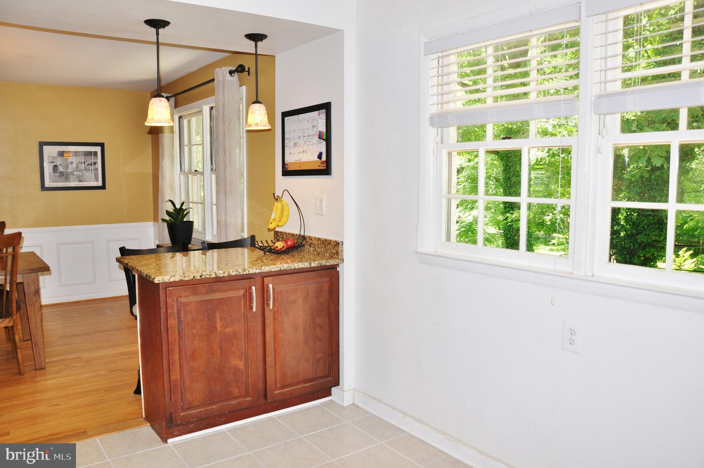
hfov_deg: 67.4
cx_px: 352
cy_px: 234
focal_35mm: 27
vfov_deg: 47.8
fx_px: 527
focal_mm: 18
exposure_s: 1/60
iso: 200
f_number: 5.6
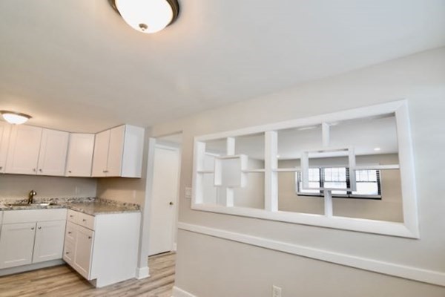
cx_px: 222
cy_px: 148
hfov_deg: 95.0
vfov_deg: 72.1
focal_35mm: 16
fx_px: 204
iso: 800
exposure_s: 1/125
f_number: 5.6
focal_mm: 11
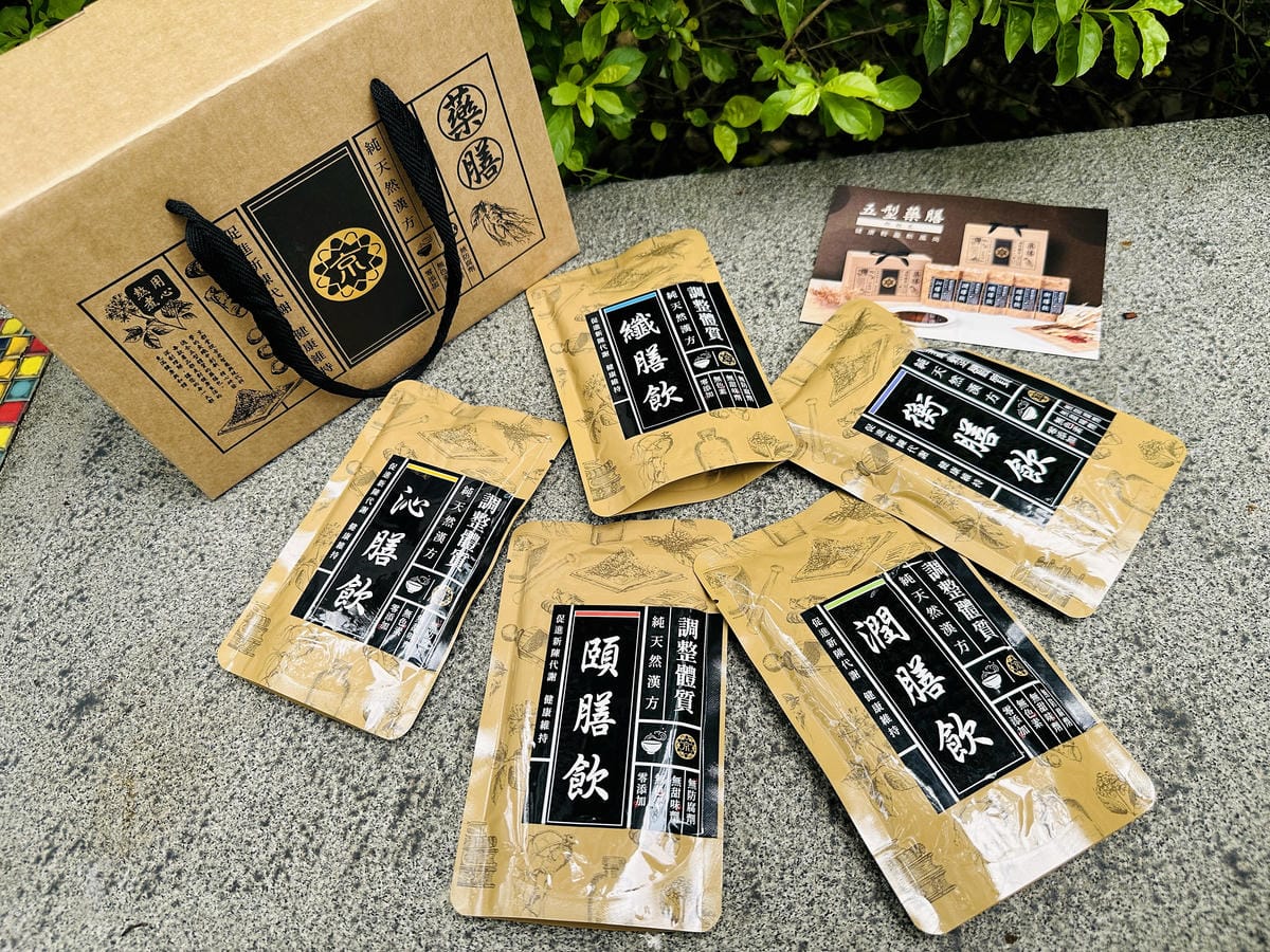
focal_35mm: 24
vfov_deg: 56.8
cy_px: 476
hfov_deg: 71.6
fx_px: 881
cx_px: 635
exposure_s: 1/1144
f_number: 1.78
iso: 80
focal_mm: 6.86
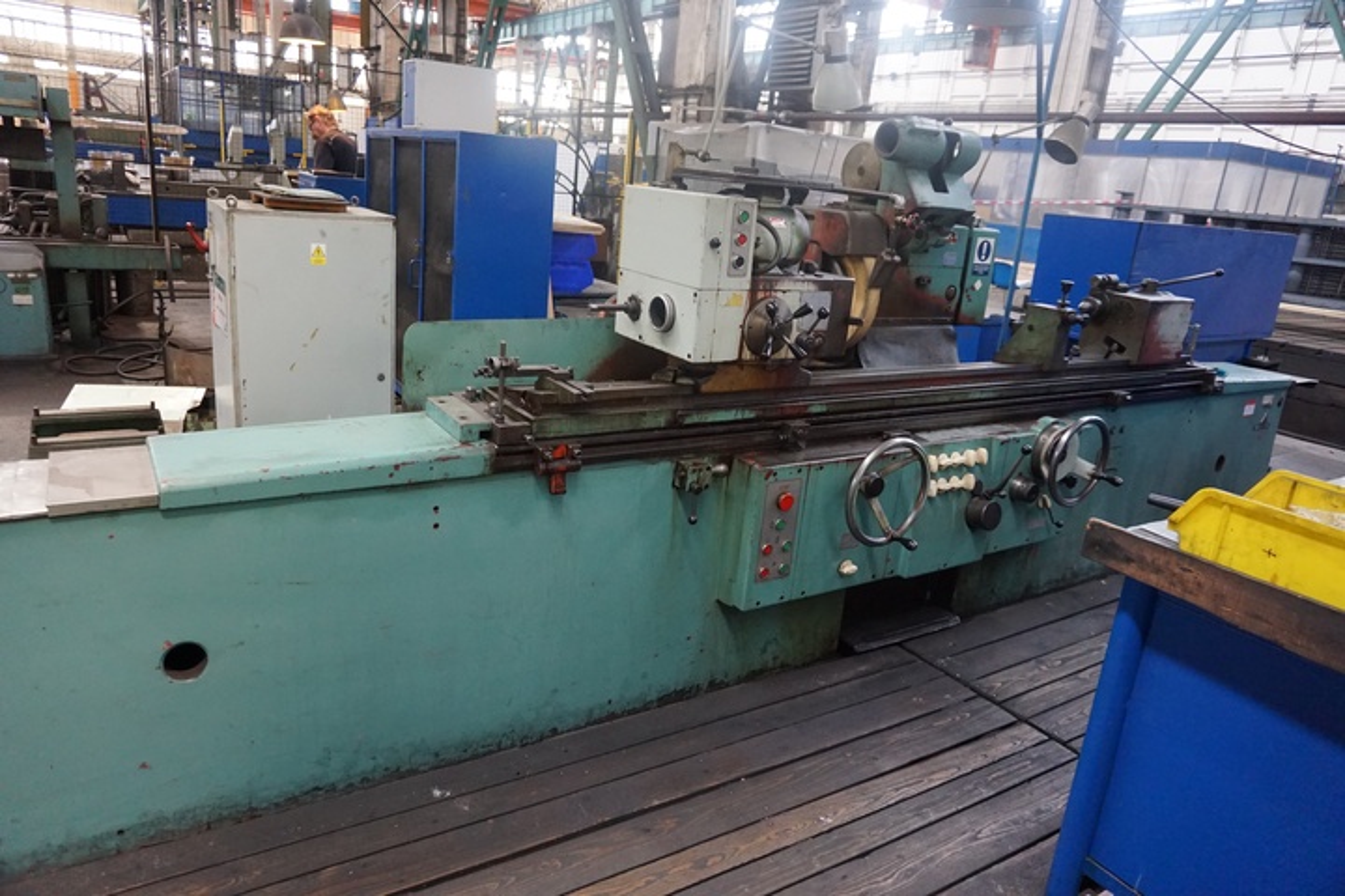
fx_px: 897
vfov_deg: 53.1
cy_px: 448
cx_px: 672
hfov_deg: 73.7
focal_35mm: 24
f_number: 3.5
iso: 2000
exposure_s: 1/160
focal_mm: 16
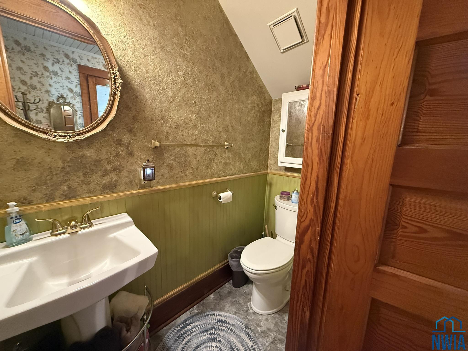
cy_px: 176
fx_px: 189
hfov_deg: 102.1
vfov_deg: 85.7
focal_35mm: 14
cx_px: 234
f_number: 2.2
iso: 800
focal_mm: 2.22
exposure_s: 1/60
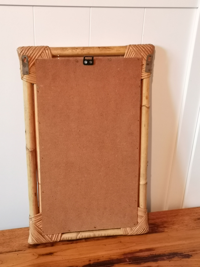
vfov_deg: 38.2
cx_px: 100
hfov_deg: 29.1
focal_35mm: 50
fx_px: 385
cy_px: 134
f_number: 1.8
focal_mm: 4.75
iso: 320
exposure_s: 1/50
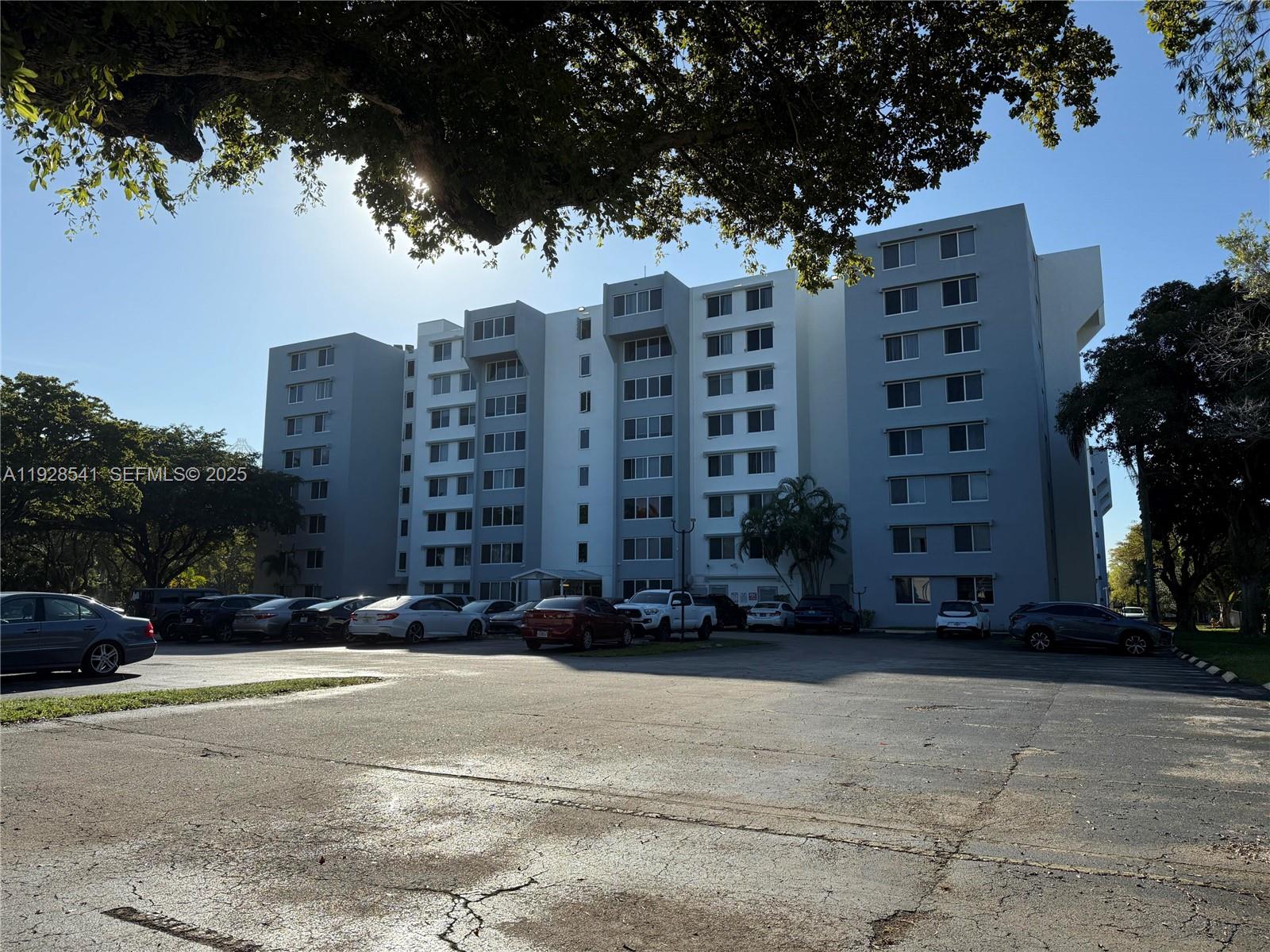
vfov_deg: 56.8
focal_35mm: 24
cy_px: 476
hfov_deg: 71.6
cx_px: 635
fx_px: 881
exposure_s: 1/7353
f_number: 1.78
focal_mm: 6.76
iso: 125
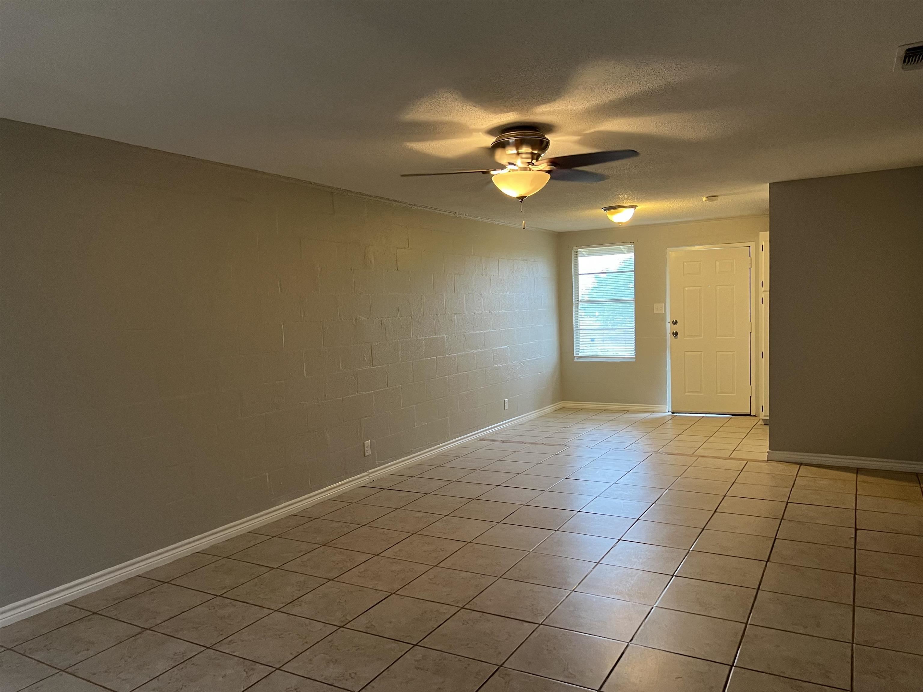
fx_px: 693
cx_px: 462
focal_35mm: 26
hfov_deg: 67.3
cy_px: 346
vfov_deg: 53.1
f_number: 1.5
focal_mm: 5.7
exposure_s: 1/60
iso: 320
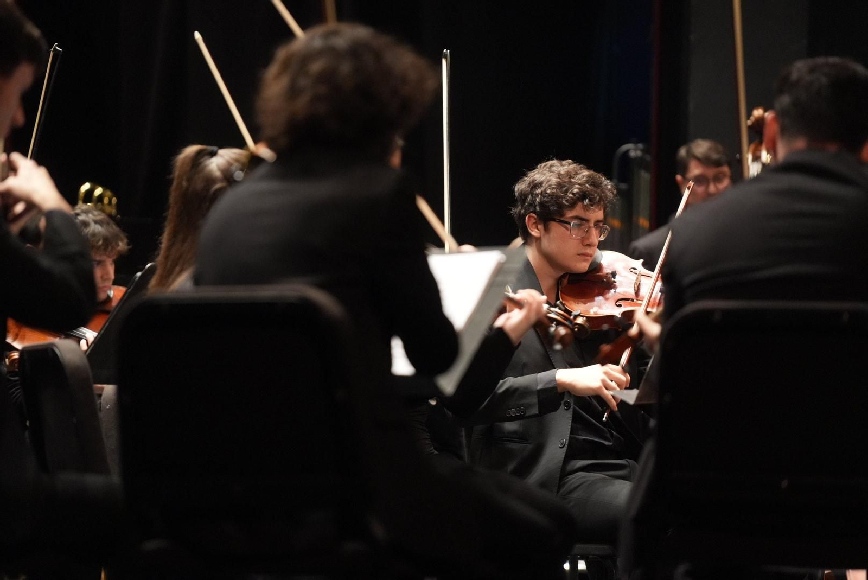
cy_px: 290
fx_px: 4825
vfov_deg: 6.9
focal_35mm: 200
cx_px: 434
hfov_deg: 10.3
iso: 6400
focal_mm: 200
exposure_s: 1/320
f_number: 4
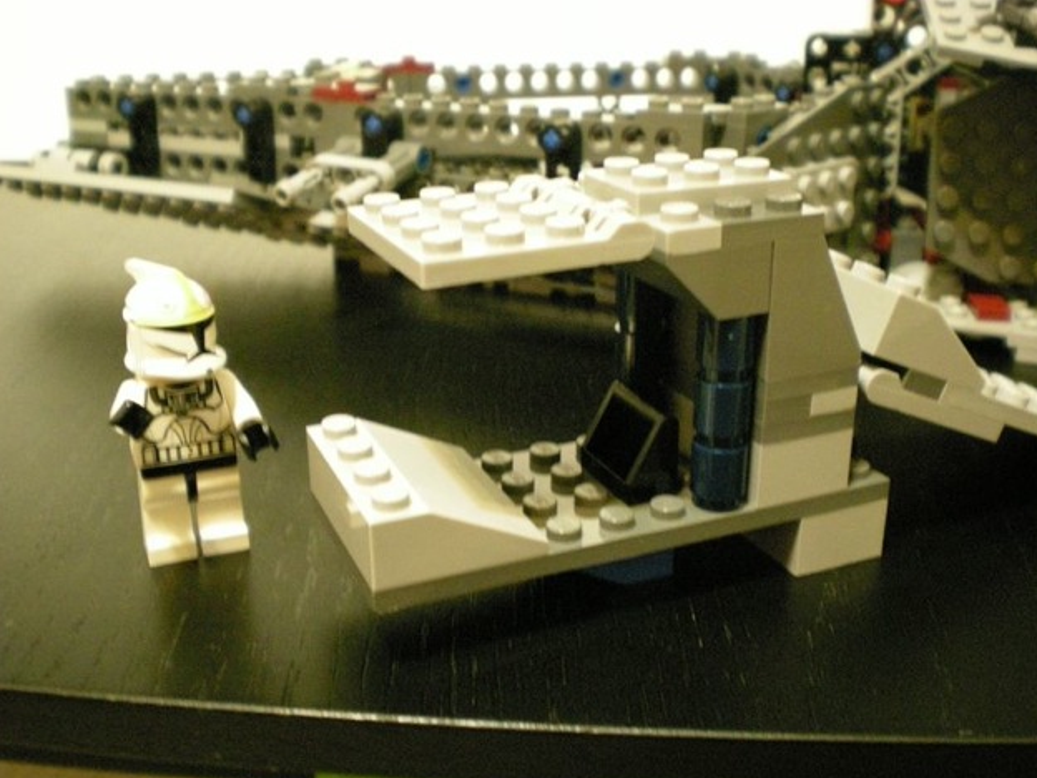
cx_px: 518
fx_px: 1168
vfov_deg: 36.8
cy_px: 397
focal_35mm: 39
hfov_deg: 47.9
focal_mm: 6.3
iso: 693
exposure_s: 1/8
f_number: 3.1
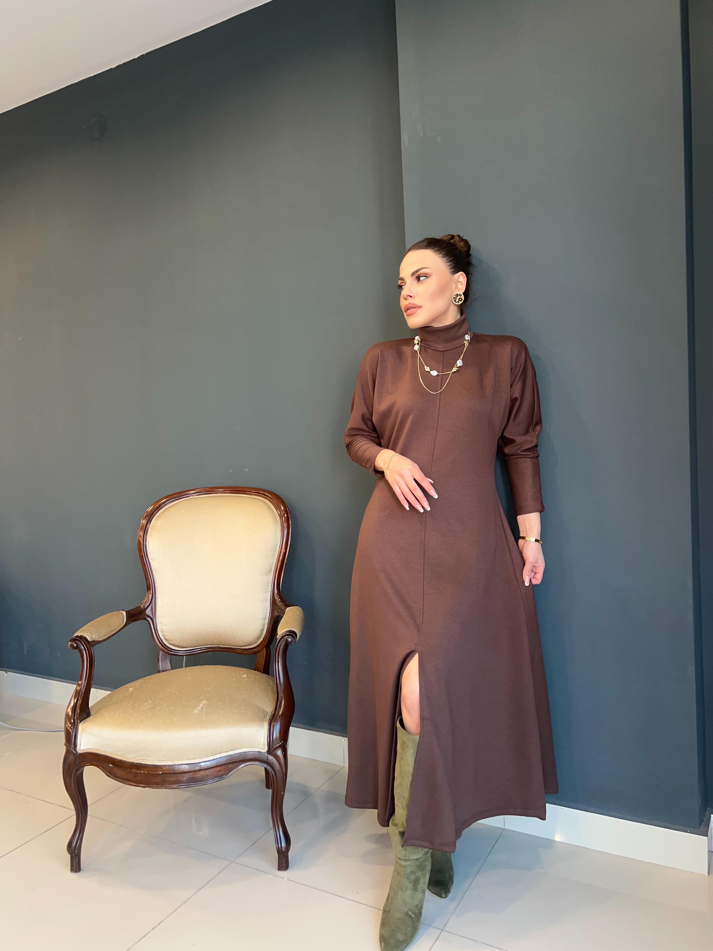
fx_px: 714
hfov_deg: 53.1
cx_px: 356
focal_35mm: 26
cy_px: 476
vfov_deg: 67.3
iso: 125
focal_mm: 5.7
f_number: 1.5
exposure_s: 1/62
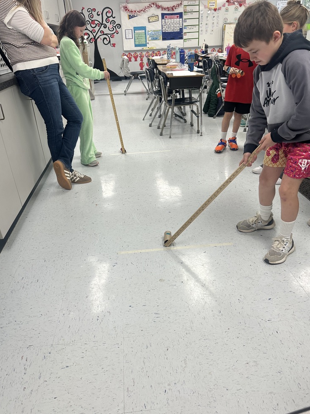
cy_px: 199
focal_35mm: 25
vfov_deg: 69.4
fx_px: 299
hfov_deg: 54.9
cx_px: 156
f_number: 1.78
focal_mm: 6.86
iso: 80
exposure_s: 1/120
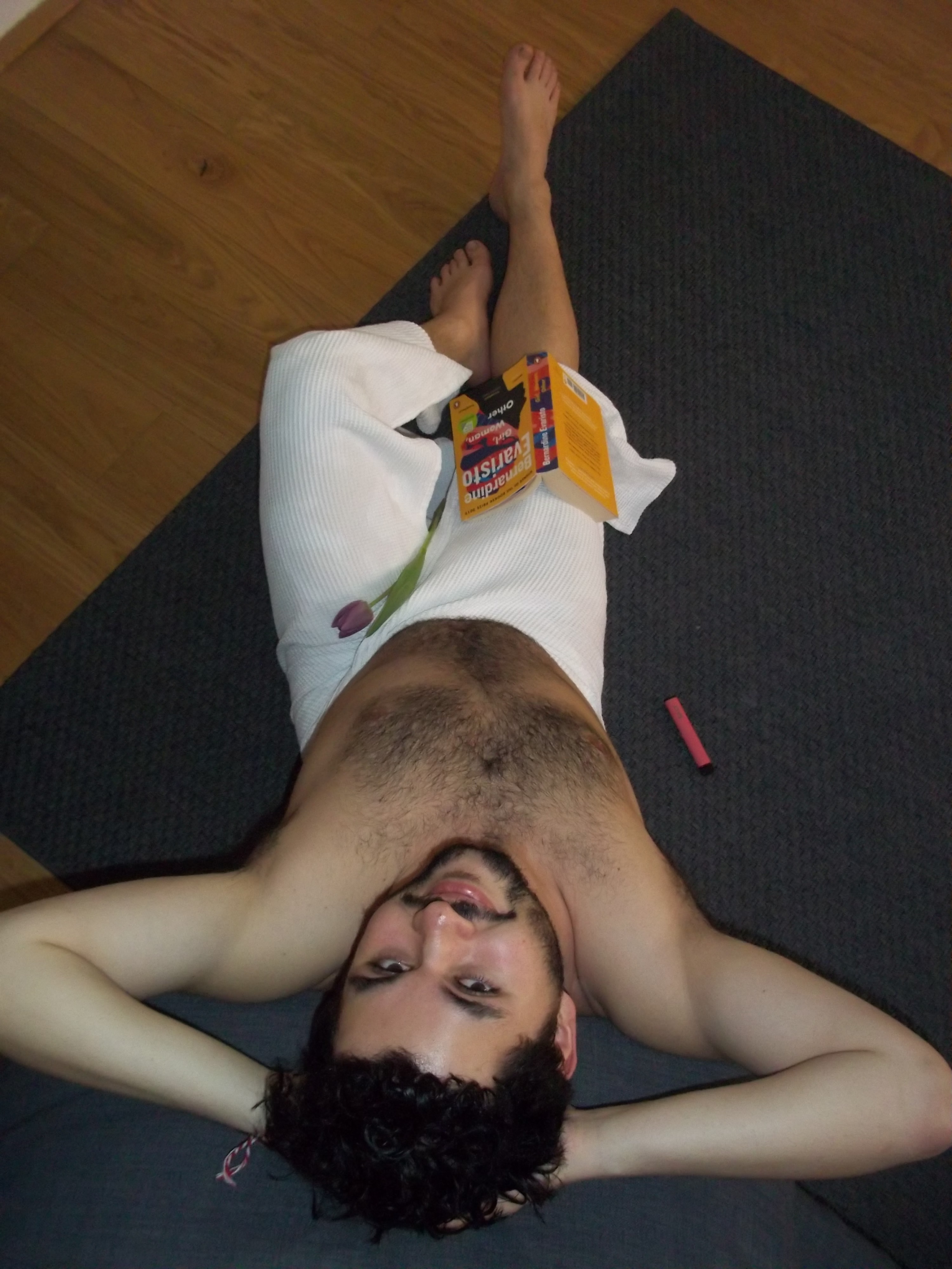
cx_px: 476
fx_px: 1320
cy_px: 634
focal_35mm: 36
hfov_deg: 39.7
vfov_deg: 51.4
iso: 320
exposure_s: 1/30
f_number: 3.1
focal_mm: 6.5
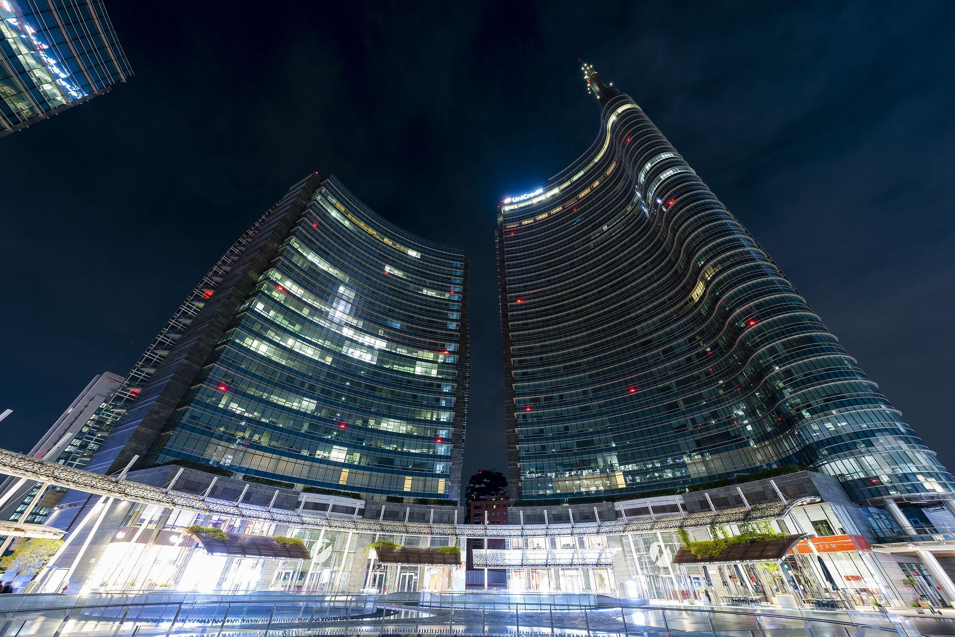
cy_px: 318
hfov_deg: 112.6
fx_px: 318
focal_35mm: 12
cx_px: 478
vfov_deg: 90.0
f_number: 6.3
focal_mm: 12
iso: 100
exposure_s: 20
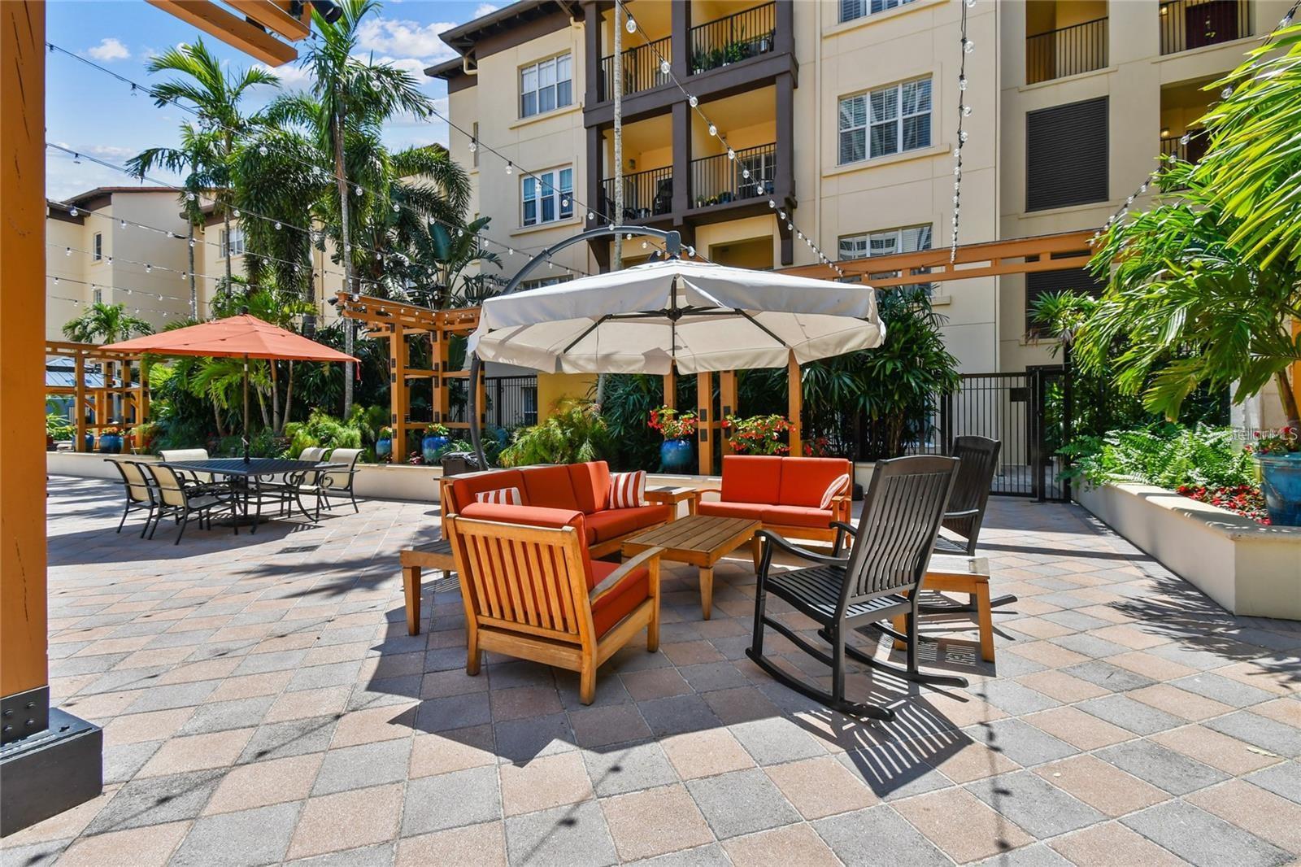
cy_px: 434
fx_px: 542
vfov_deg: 77.3
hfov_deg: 100.4
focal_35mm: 15
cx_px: 650
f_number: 7.1
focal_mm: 10
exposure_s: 1/500
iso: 100
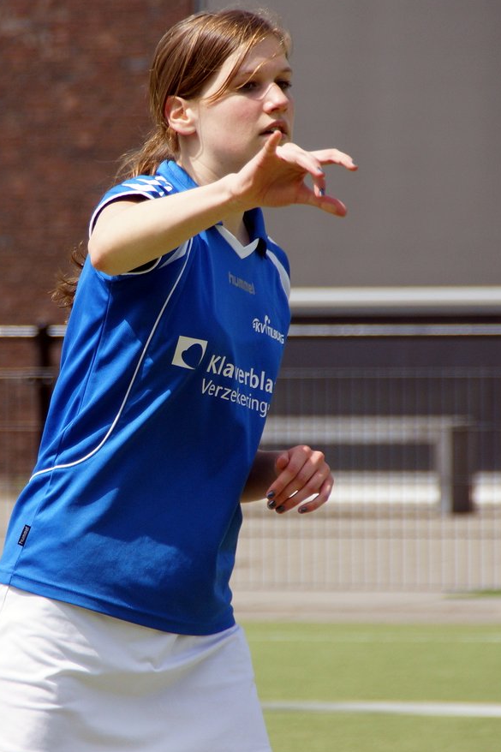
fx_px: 6578
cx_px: 227
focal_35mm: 315
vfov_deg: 6.5
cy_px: 377
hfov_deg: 4.4
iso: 250
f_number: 6.3
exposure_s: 1/1000
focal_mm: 180
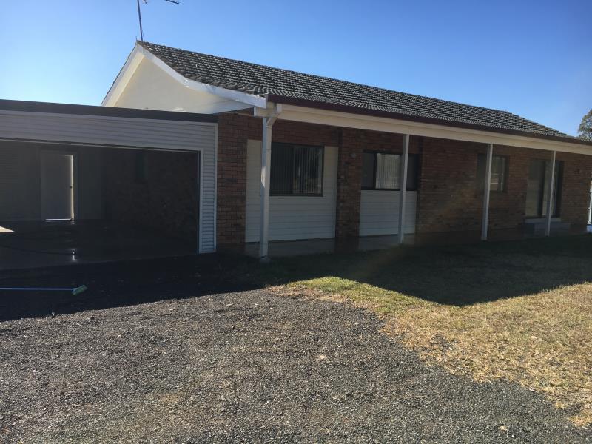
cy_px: 222
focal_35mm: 29
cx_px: 296
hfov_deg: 61.7
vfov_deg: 48.2
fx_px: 496
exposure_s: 1/1282
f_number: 2.2
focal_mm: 4.15
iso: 25
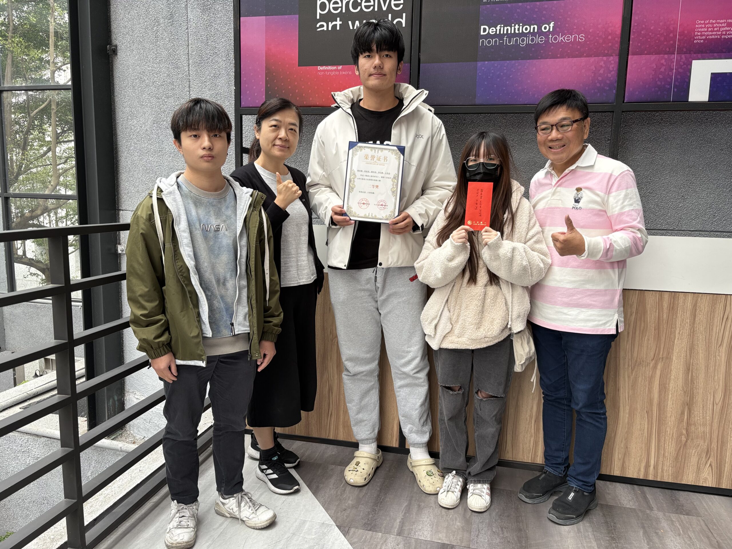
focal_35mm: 26
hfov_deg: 67.3
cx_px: 366
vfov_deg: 53.1
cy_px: 274
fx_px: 550
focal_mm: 5.96
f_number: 1.6
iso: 40
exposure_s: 1/122
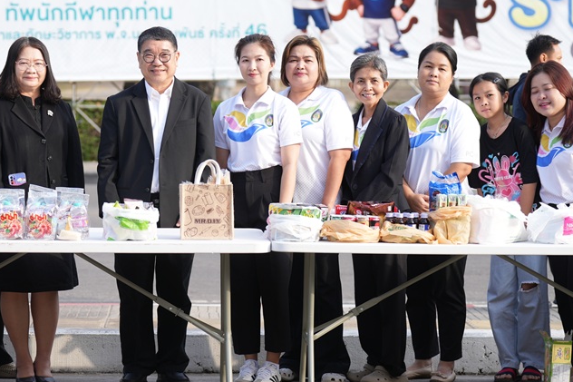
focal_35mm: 114
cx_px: 209
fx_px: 1814
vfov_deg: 12.0
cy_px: 155
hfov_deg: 17.9
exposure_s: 1/400
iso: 100
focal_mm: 72
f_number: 2.8
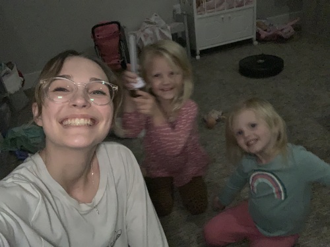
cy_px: 124
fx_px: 305
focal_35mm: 32
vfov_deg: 44.2
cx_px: 165
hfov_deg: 56.8
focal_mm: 2.87
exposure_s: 1/16
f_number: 2.2
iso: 800
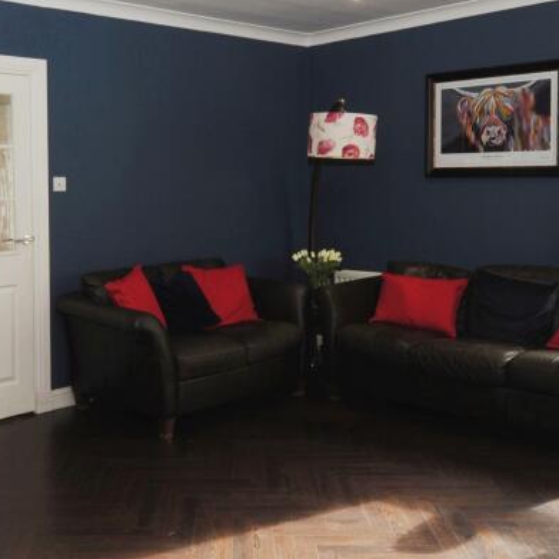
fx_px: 731
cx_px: 193
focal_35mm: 40
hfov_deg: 41.4
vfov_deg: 41.8
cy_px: 314
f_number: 7.1
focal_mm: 12
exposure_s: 1/13
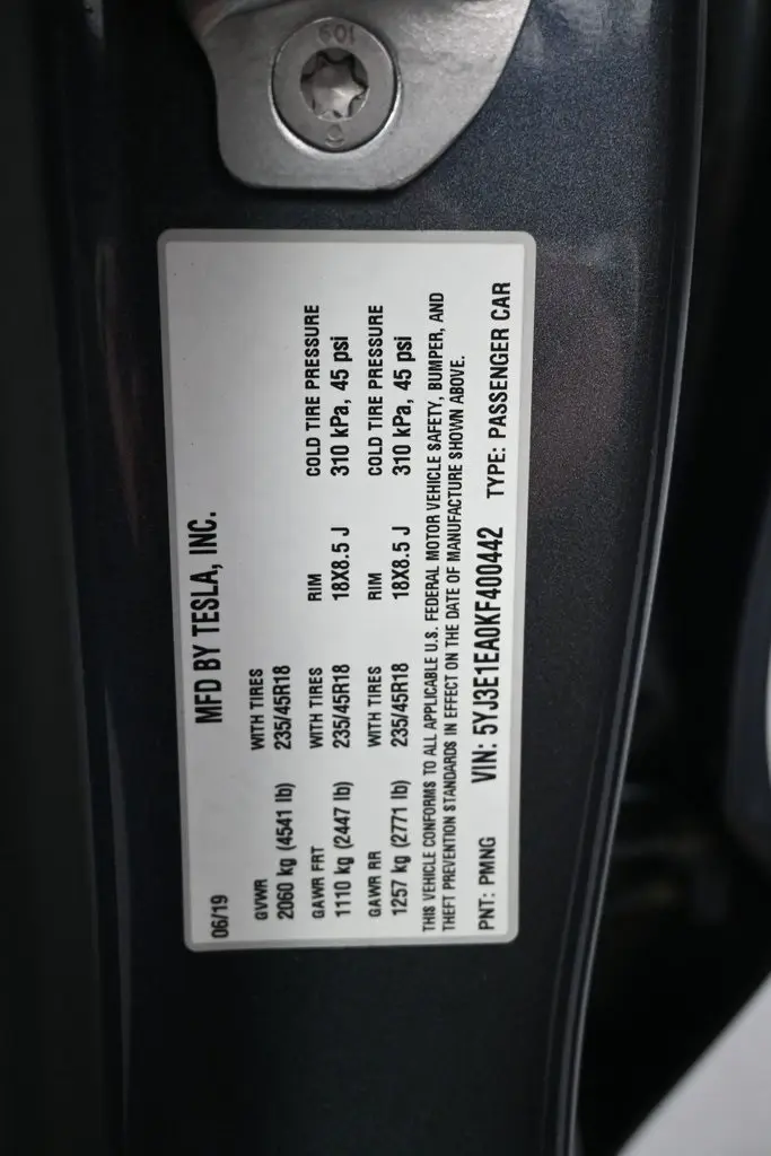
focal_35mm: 36
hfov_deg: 36.9
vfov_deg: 53.1
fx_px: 1156
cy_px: 578
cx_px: 386
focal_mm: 24
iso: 1400
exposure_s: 1/125
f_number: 4.2
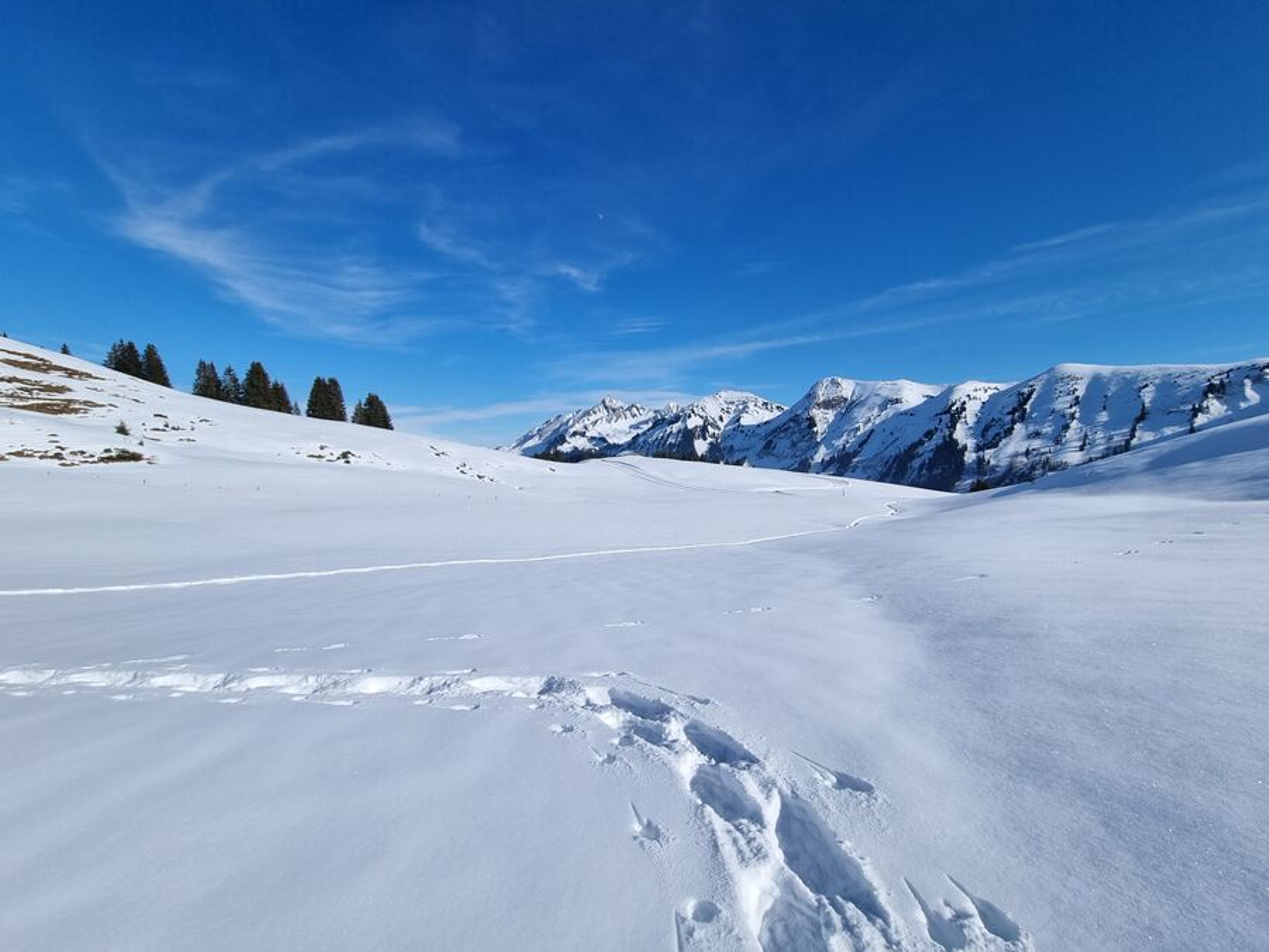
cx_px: 634
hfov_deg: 106.2
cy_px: 476
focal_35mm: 13
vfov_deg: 89.9
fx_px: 477
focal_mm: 2.2
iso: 50
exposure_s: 1/3496
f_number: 2.2
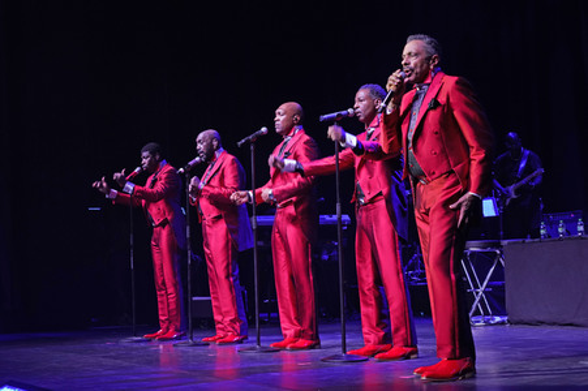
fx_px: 947
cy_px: 196
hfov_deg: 34.5
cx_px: 294
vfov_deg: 23.3
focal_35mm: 58
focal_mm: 58
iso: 1600
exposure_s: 1/160
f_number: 5.6
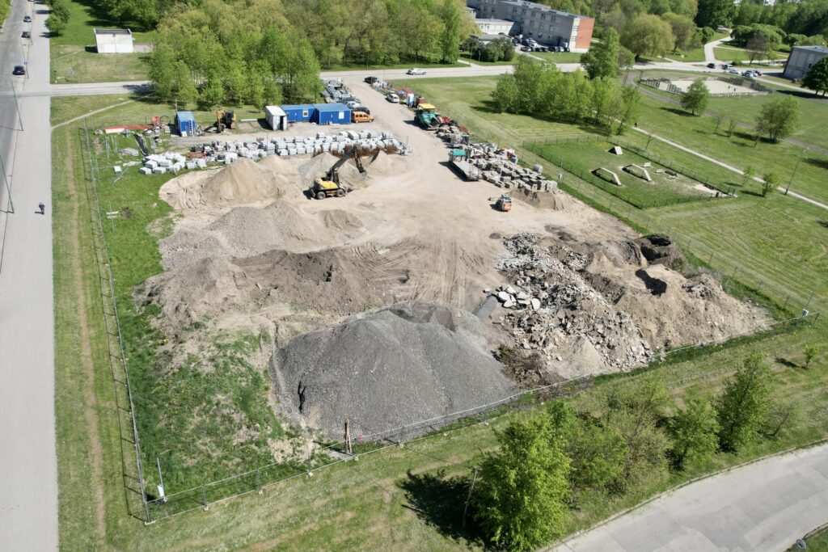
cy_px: 276
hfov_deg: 78.6
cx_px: 414
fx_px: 506
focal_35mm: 22
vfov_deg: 57.2
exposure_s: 1/1600
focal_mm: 8.38
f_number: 2.8
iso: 100
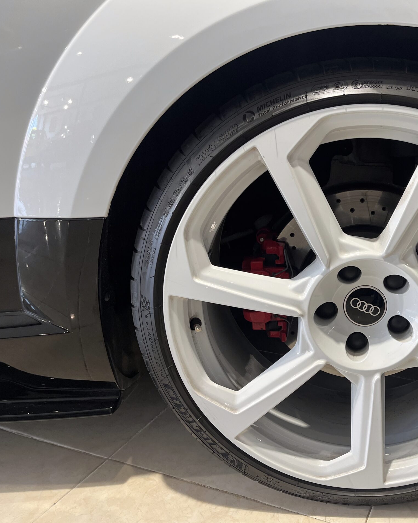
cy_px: 262
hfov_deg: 41.4
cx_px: 337
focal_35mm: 34
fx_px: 526
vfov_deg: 52.8
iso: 80
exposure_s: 1/100
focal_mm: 5.1
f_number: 1.6
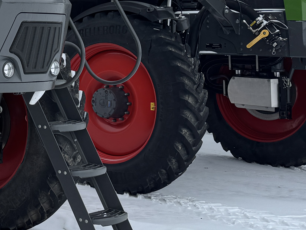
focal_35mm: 83
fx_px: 734
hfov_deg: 20.4
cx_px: -146
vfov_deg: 17.6
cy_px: 50
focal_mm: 6.76
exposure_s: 1/2604
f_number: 1.78
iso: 80
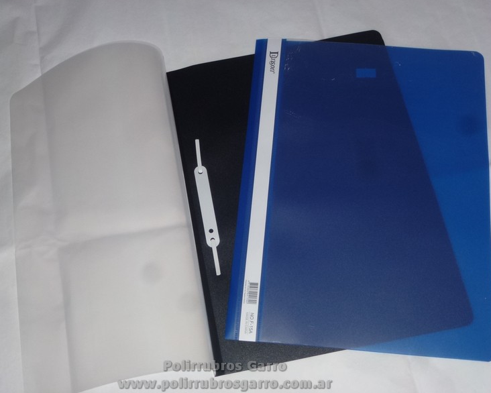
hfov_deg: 38.7
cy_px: 192
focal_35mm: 48
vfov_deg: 31.5
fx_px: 698
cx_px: 225
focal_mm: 8
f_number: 4
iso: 125
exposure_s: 1/60
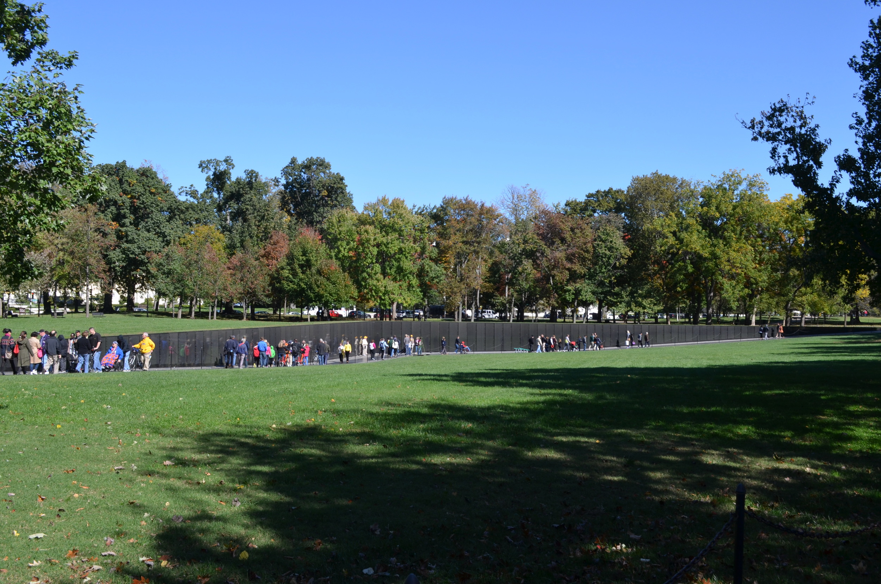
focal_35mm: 36
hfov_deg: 53.2
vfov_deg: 36.7
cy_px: 292
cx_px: 440
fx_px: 879
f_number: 8
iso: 200
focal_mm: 24
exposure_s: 1/250
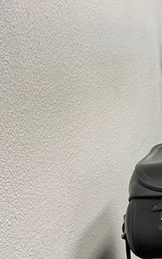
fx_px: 430
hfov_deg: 18.6
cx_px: 250
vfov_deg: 32.9
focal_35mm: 61
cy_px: 192
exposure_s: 1/50
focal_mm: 5.1
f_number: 1.6
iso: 100
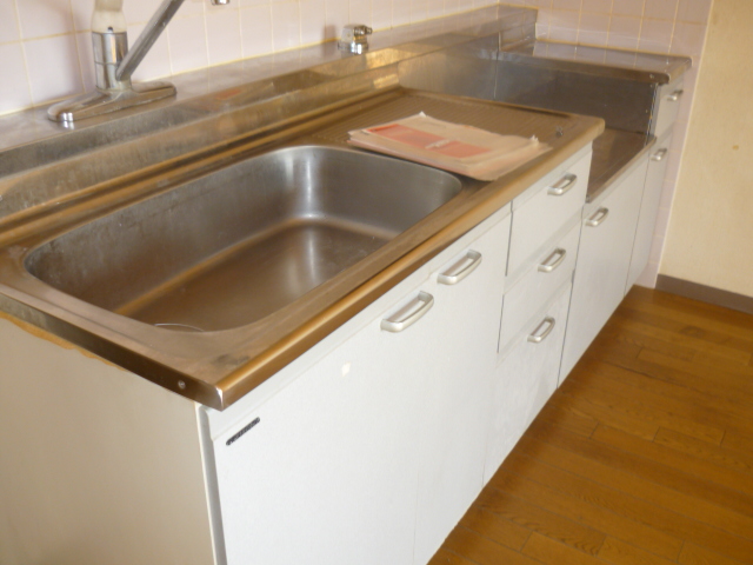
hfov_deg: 55.4
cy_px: 282
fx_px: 718
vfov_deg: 42.9
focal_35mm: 33
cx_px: 376
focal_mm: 5.5
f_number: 2.8
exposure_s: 1/30
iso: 100
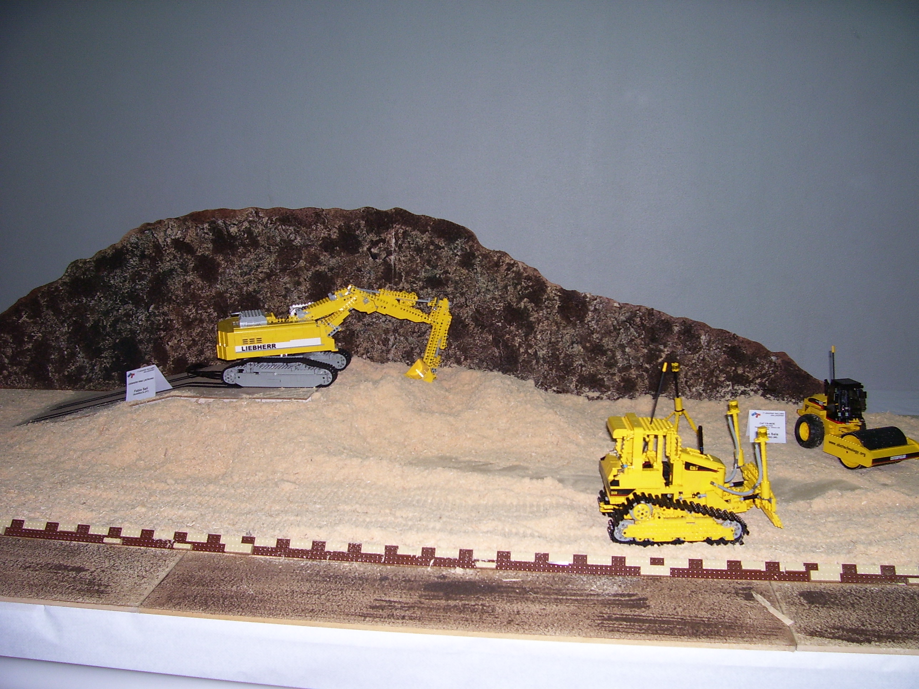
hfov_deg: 54.0
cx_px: 460
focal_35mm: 34
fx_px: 903
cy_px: 344
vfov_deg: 41.8
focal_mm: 5.6
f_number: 2.7
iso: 80
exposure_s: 1/60
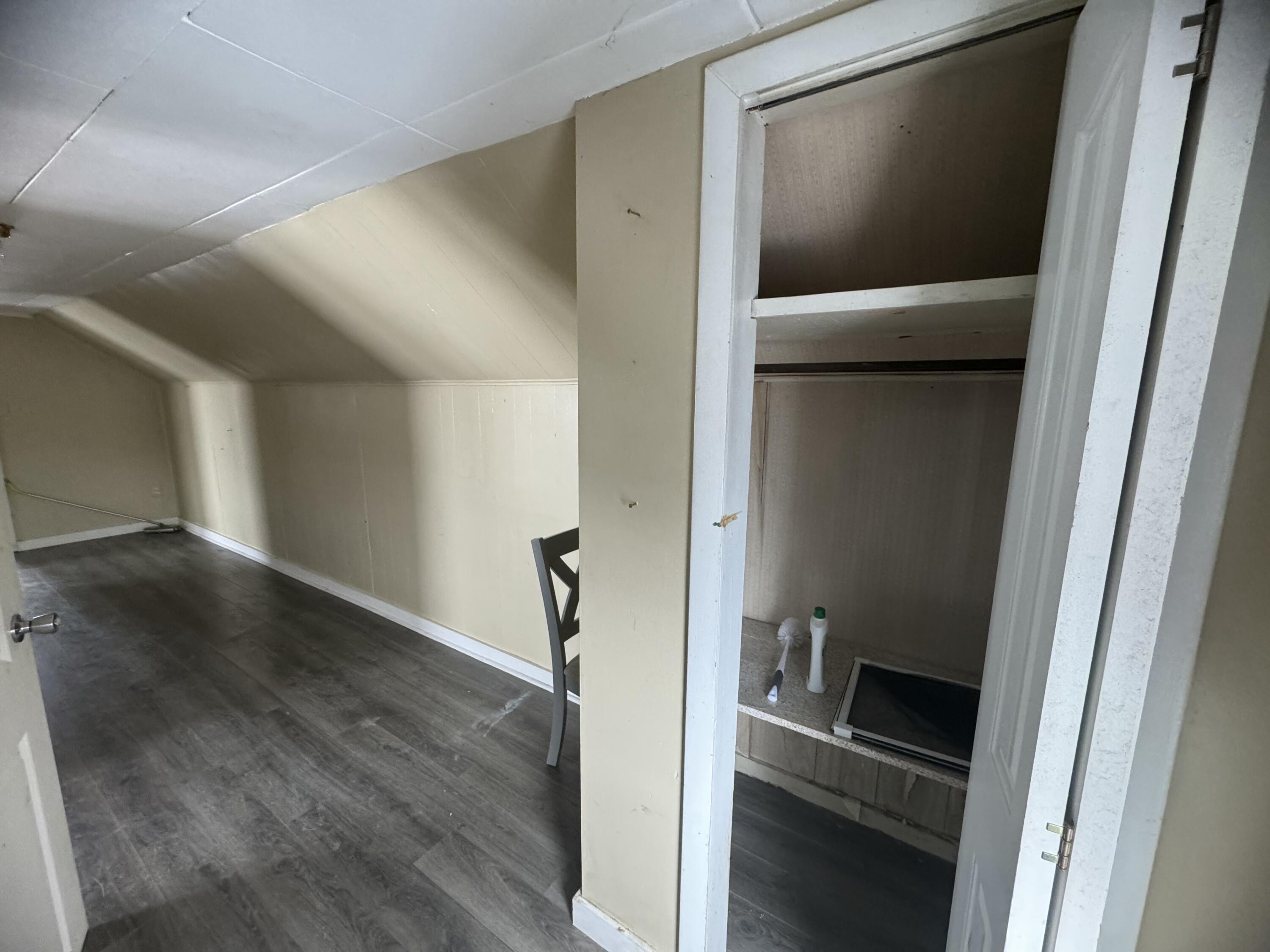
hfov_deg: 102.1
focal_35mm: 14
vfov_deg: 85.7
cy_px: 476
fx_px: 514
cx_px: 635
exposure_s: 1/91
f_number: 2.2
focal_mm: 2.22
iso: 320
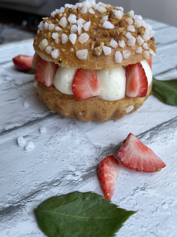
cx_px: 88
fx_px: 177
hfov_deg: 53.1
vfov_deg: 67.3
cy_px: 118
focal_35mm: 26
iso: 32
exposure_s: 1/121
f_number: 1.6
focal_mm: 4.2
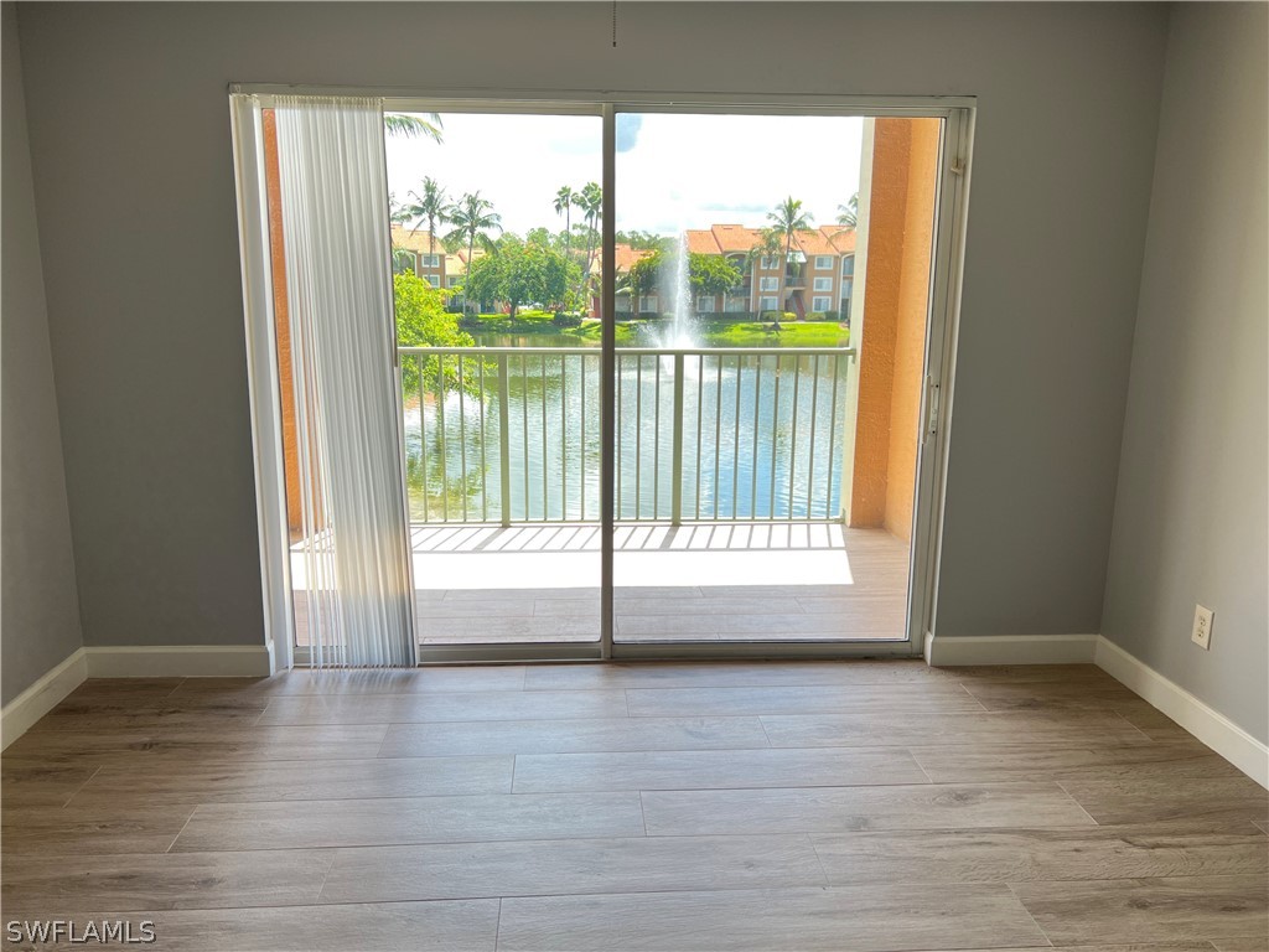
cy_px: 476
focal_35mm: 26
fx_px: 953
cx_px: 634
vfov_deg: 53.1
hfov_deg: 67.3
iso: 50
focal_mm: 5.7
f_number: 1.5
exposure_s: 1/247
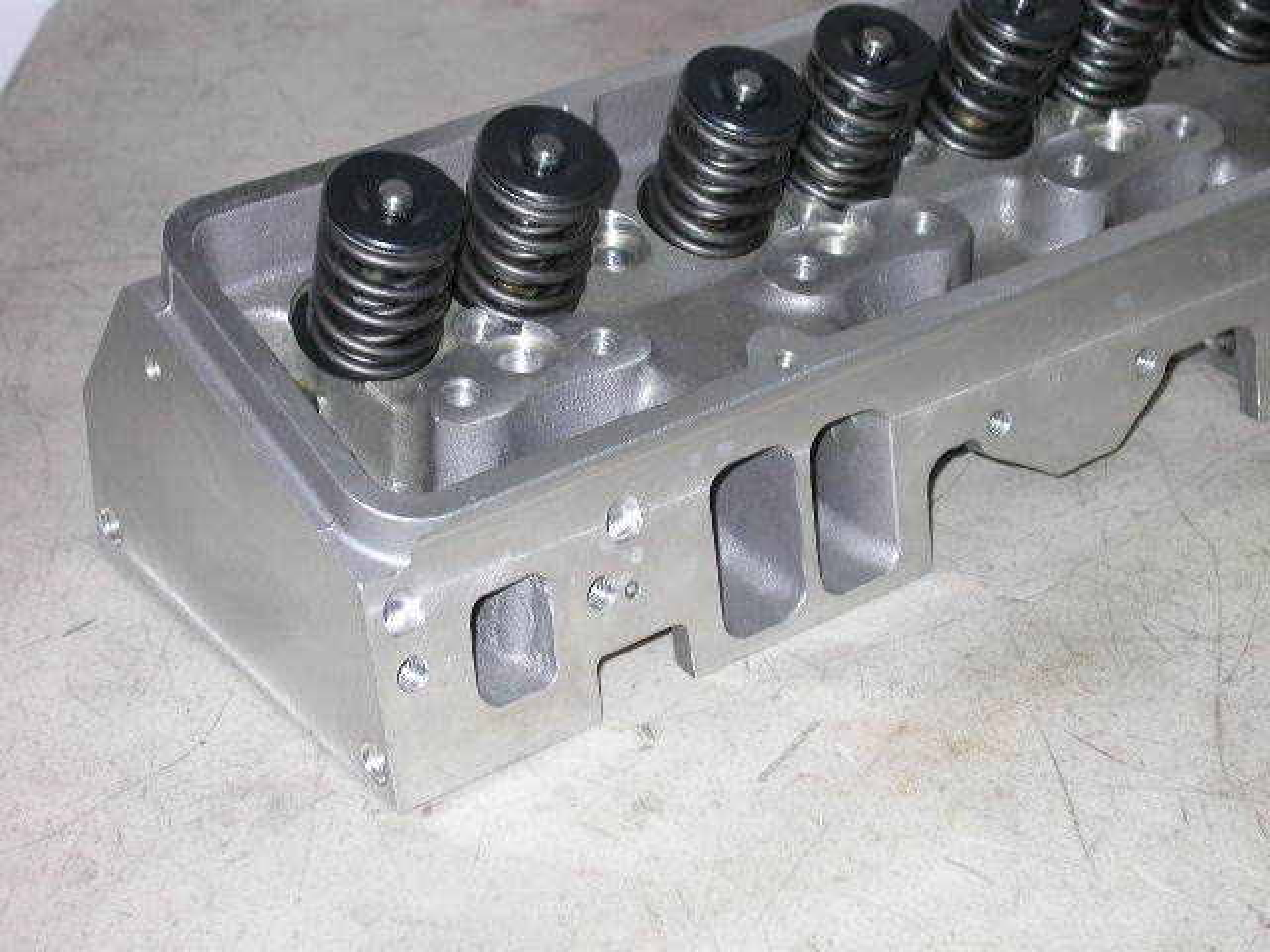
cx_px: 635
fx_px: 2825
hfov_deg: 25.3
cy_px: 476
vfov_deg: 19.1
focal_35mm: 77
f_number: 3.4
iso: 100
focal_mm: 16
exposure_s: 1/60.3
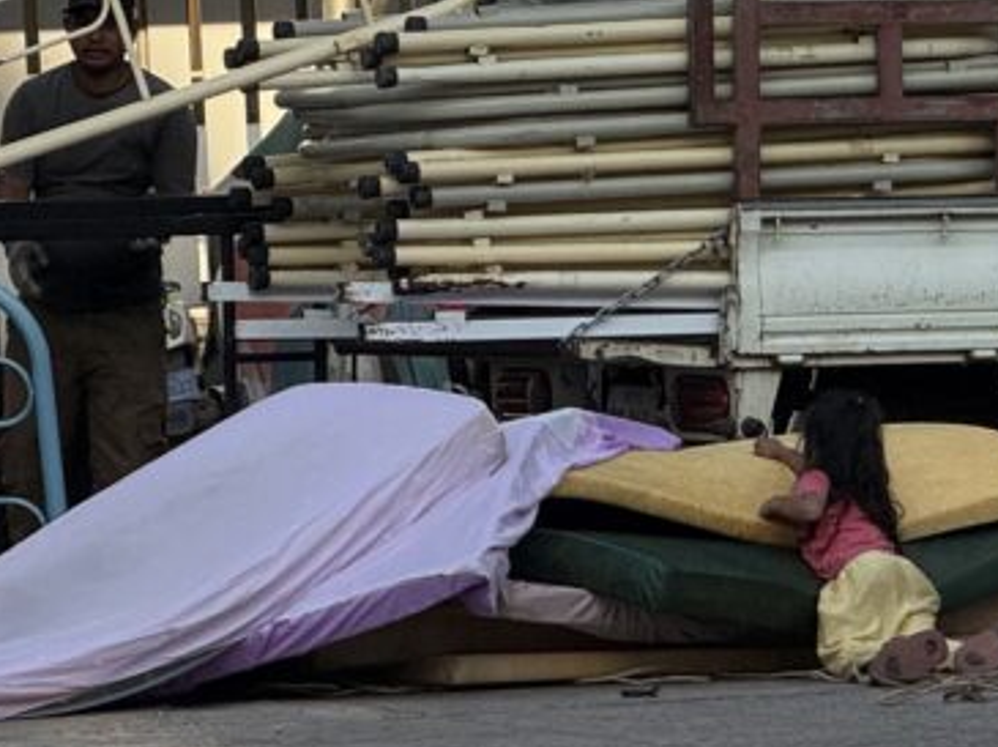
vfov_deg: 4.4
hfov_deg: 5.9
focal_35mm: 337
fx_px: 9706
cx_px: 990
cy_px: -109
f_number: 2.8
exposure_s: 1/1342
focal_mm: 15.66
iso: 50
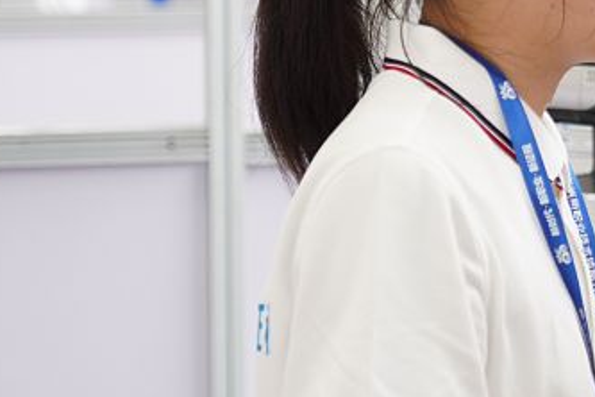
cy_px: -43
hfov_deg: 9.1
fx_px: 3636
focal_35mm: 220
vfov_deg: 6.2
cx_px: 874
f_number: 2.8
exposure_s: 1/250
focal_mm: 61
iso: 500
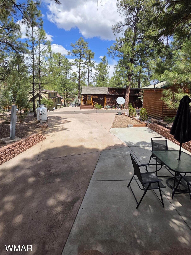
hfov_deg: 78.1
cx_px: 91
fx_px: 118
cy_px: 106
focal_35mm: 16
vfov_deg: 93.6
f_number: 1.9
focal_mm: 2.2
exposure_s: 1/1973
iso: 40
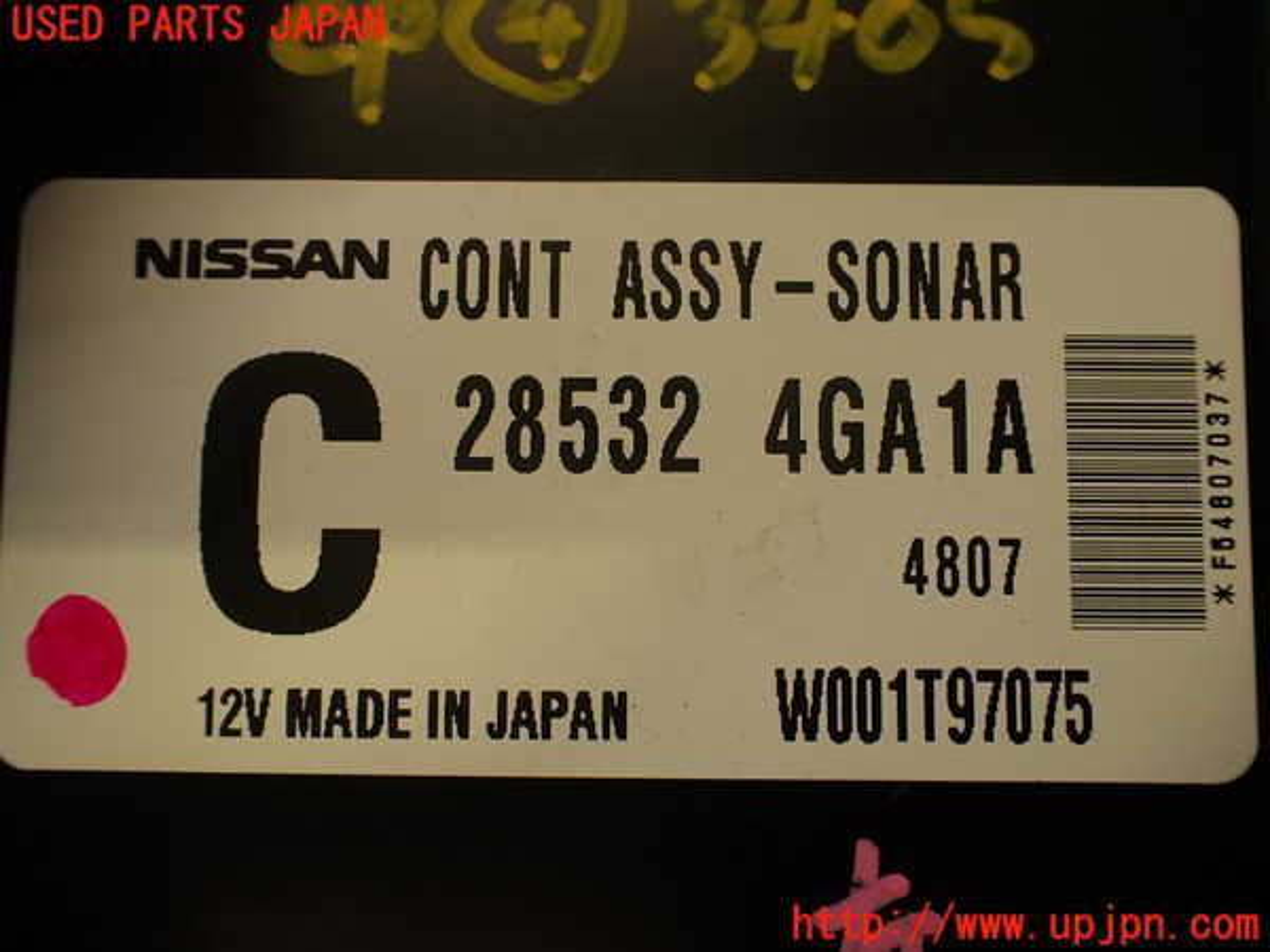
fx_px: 1174
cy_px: 476
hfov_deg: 56.8
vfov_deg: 44.2
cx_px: 635
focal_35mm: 32
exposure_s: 1/60
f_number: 2.4
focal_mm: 5.79
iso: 160
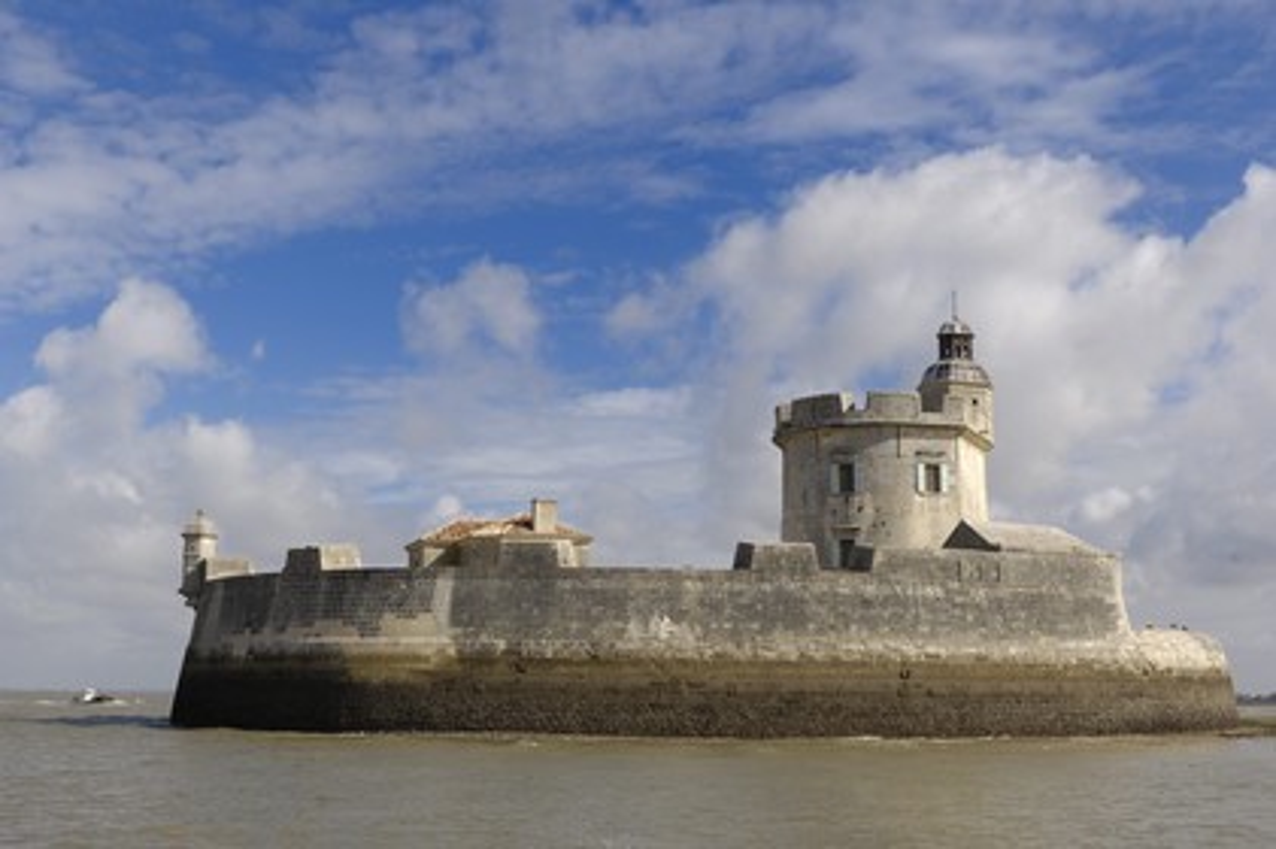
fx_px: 1487
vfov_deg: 31.8
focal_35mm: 42
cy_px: 424
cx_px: 638
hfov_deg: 46.4
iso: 100
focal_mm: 28
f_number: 10
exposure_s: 1/160
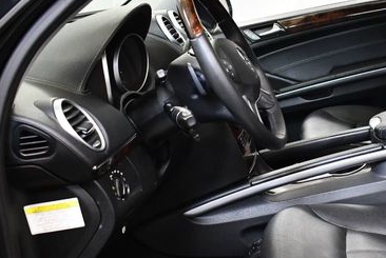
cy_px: 154
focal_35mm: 63
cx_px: 311
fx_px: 676
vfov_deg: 21.6
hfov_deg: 31.0
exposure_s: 1/125
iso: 3200
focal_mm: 18
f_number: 3.5
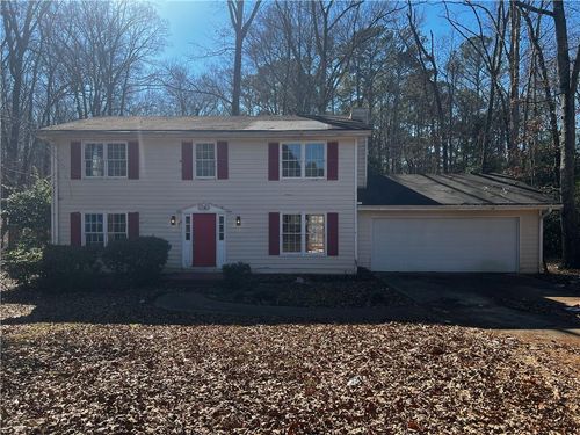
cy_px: 218
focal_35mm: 26
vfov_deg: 53.1
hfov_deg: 67.3
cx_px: 290
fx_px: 436
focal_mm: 5.7
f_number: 1.5
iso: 50
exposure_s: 1/1431
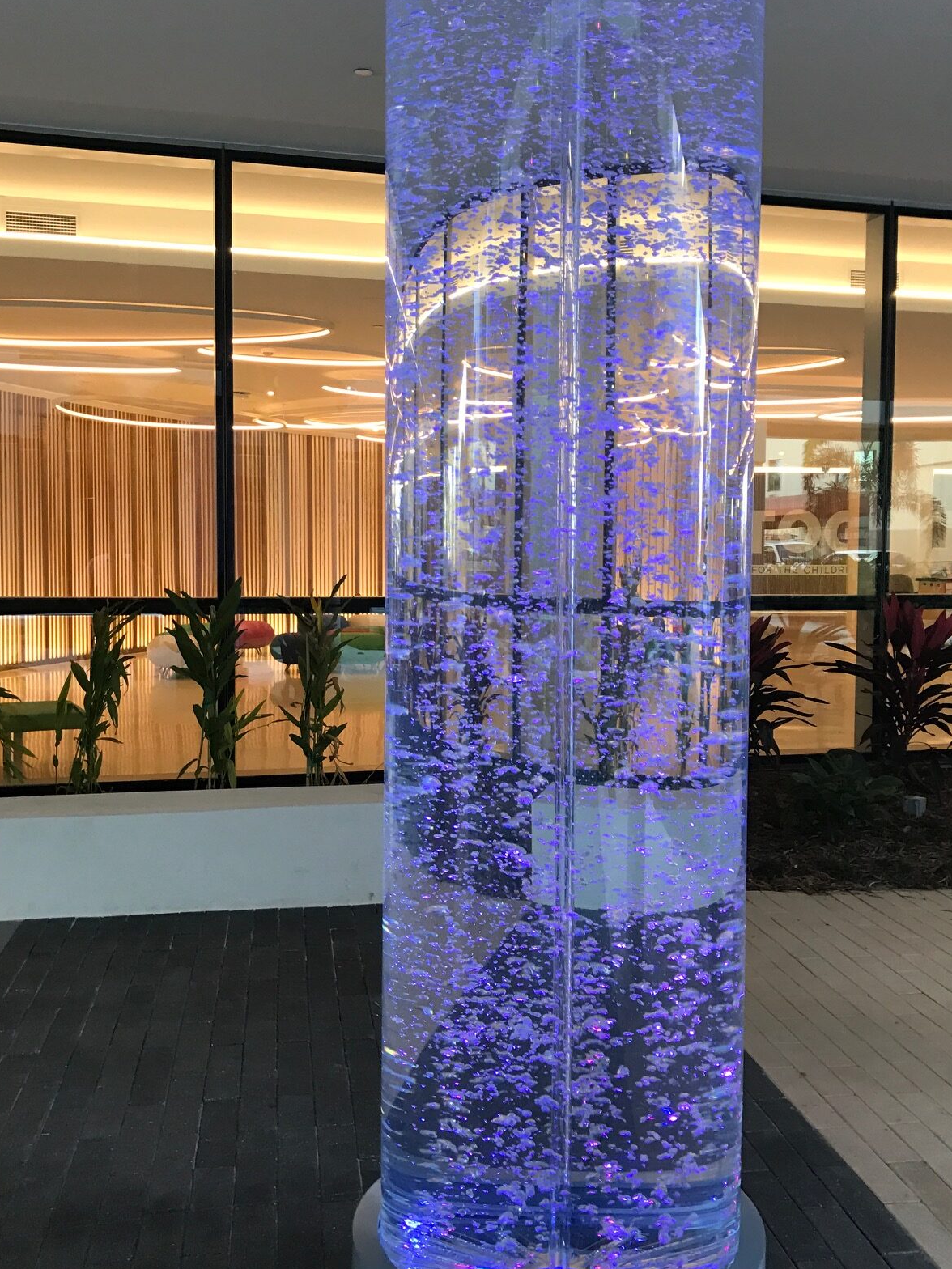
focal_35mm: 36
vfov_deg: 51.4
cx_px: 497
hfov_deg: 39.6
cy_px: 638
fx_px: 1320
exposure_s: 1/40
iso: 25
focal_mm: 3.99
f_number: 1.8
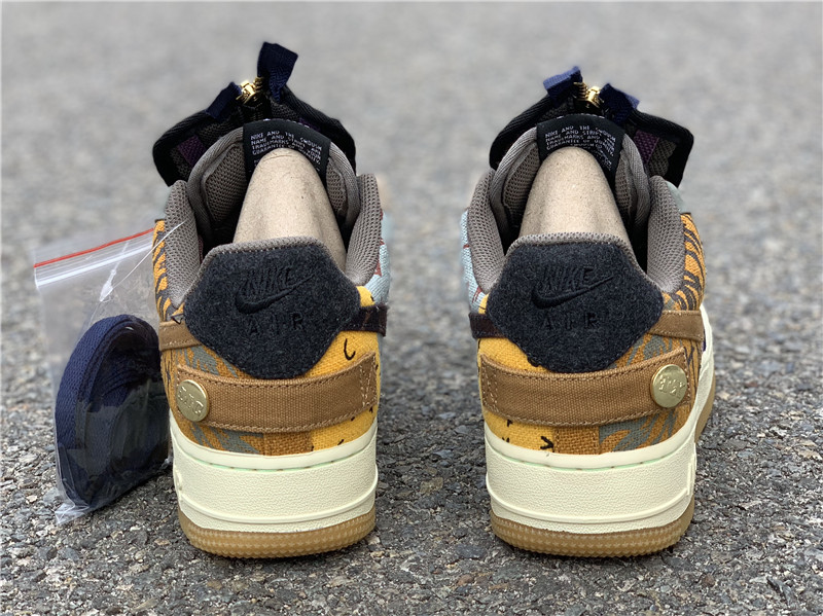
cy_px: 308
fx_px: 1236
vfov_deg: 28.0
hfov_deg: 36.8
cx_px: 412
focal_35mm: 52
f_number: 2.4
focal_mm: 6
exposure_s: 1/210
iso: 16
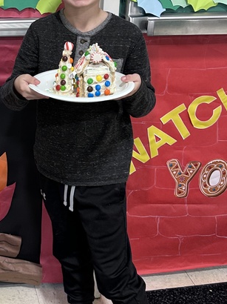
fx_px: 525
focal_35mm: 60
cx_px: 11
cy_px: 66
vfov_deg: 31.5
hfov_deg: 23.6
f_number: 1.78
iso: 125
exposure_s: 1/60
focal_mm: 6.86
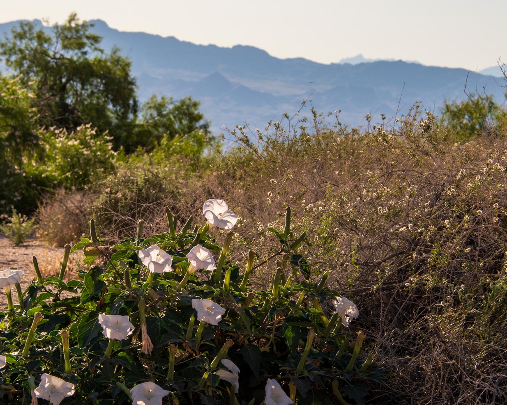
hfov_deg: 8.8
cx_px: 154
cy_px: 227
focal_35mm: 219
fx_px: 3286
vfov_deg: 7.1
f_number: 11
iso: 200
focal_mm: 100
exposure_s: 1/400
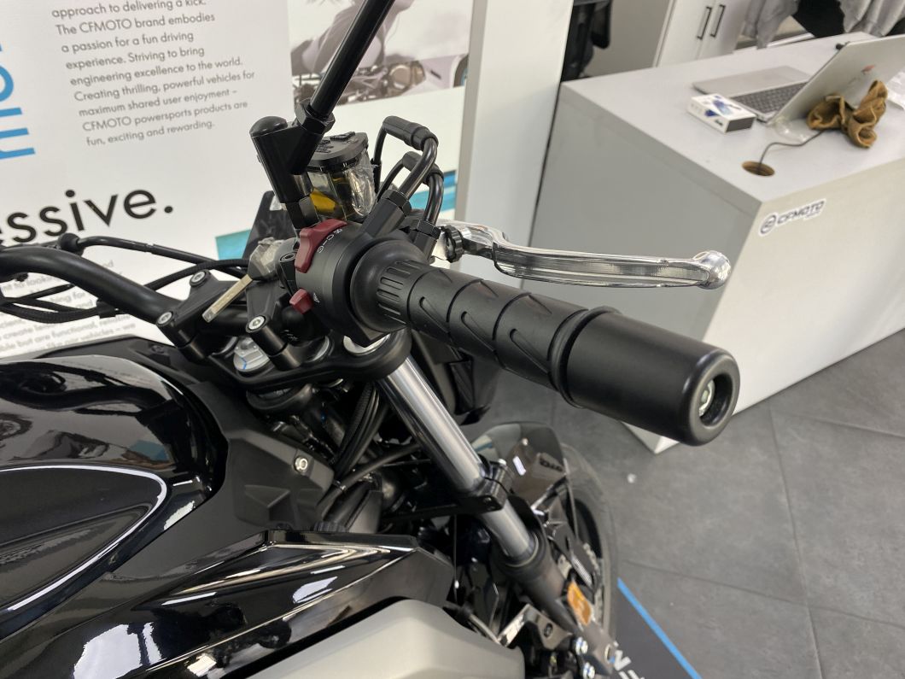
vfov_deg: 53.1
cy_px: 340
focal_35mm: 26
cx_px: 452
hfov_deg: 67.3
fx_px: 680
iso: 125
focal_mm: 4.25
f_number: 1.8
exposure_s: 1/100
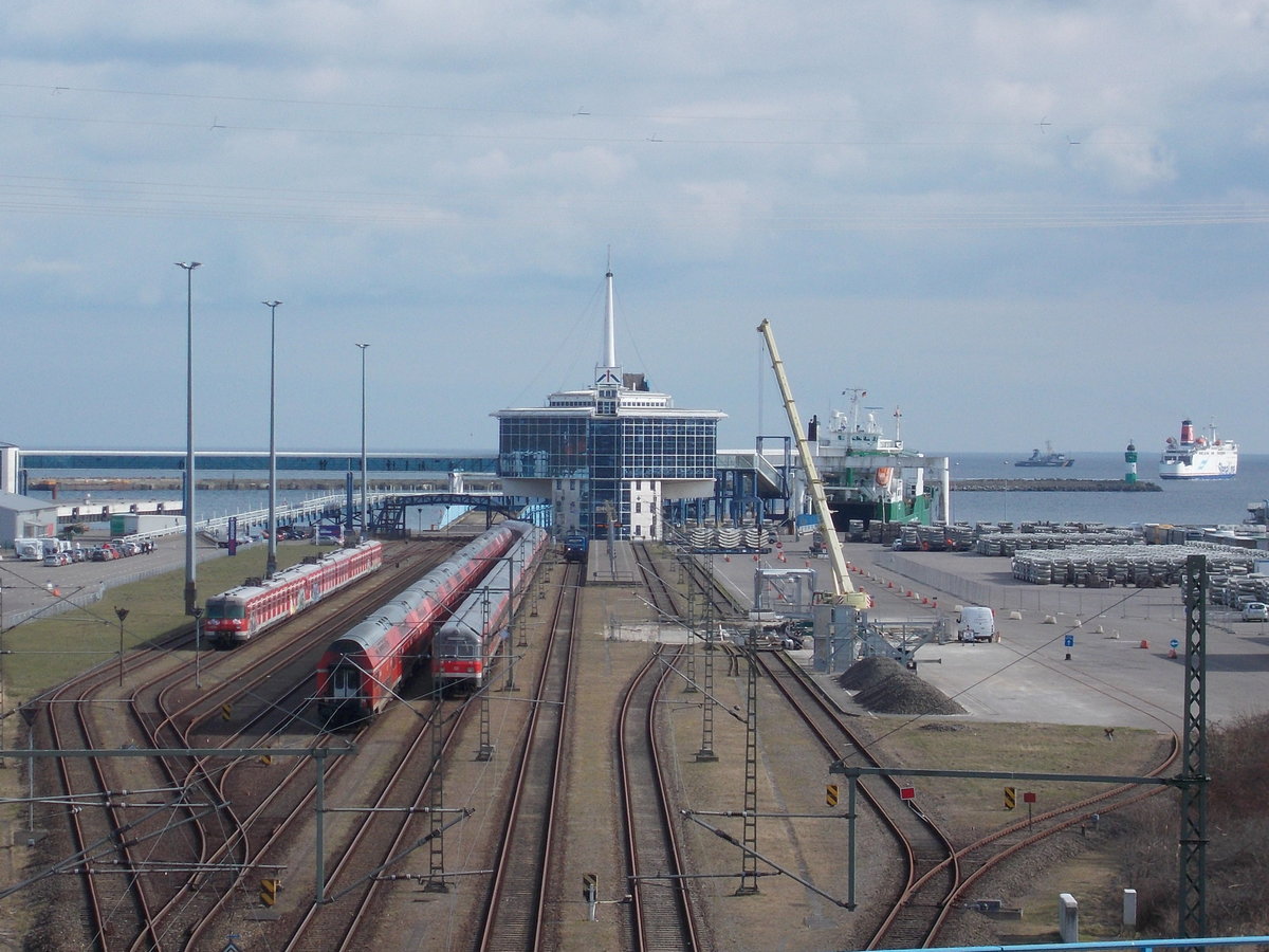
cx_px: 634
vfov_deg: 17.2
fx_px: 3153
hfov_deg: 22.8
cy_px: 476
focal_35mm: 86
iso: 80
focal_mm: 15.4
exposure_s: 1/320
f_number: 6.3
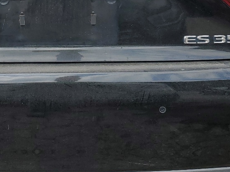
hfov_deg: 25.8
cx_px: 71
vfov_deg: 19.3
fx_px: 498
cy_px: 19
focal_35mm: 75
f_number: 1.5
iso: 50
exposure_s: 1/2500
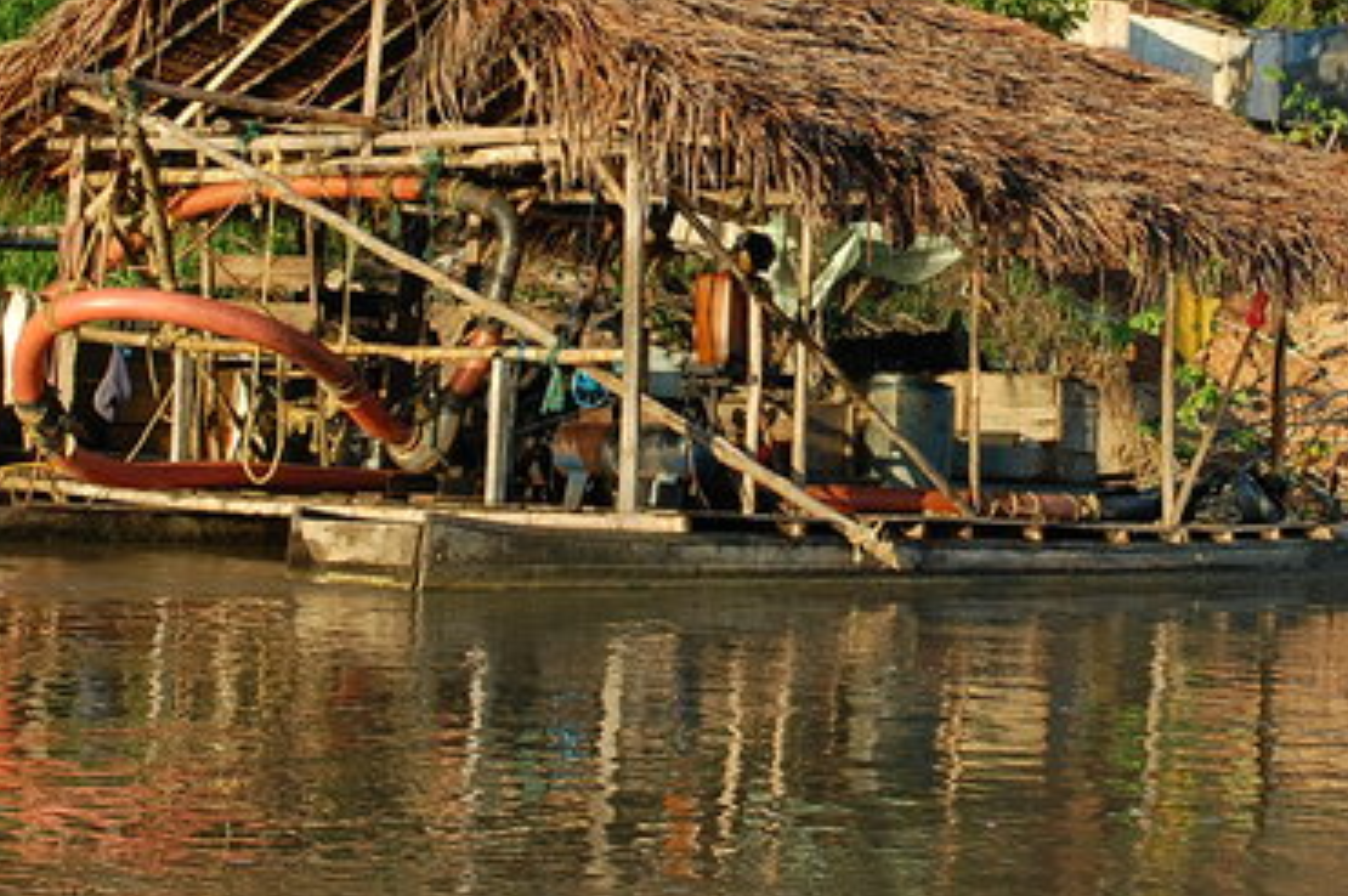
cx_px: 838
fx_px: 3105
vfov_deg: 16.3
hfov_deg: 24.4
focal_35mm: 83
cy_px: 193
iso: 200
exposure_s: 1/200
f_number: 7.1
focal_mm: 32
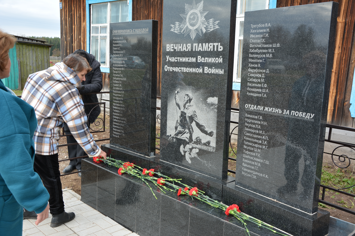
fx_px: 355
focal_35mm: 36
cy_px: 118
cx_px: 178
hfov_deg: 53.1
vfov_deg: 36.9
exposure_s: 1/125
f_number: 5.6
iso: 200
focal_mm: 24
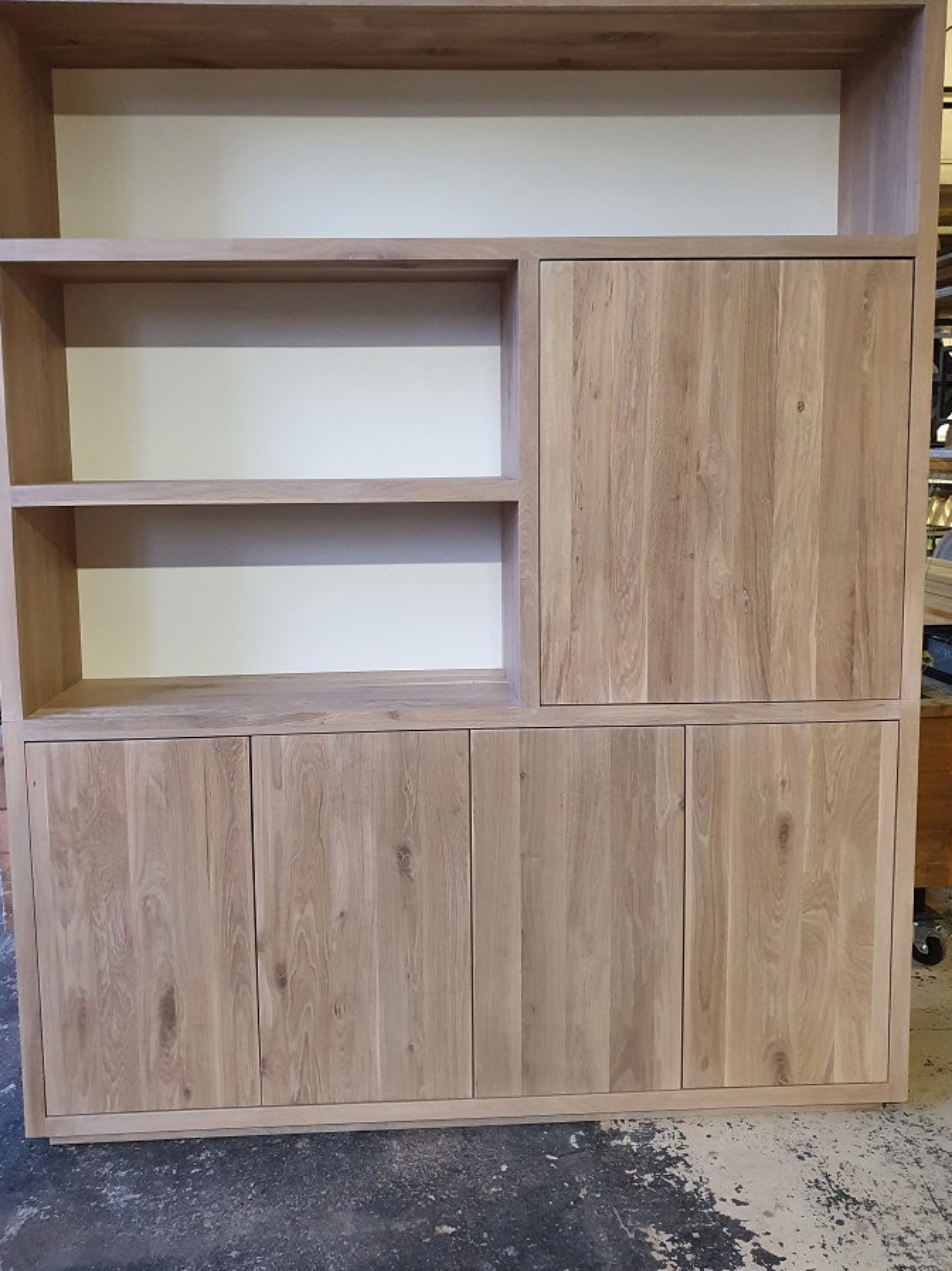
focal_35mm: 29
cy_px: 589
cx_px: 468
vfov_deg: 61.6
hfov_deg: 48.2
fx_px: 1064
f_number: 1.5
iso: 400
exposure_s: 1/50
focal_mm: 4.32
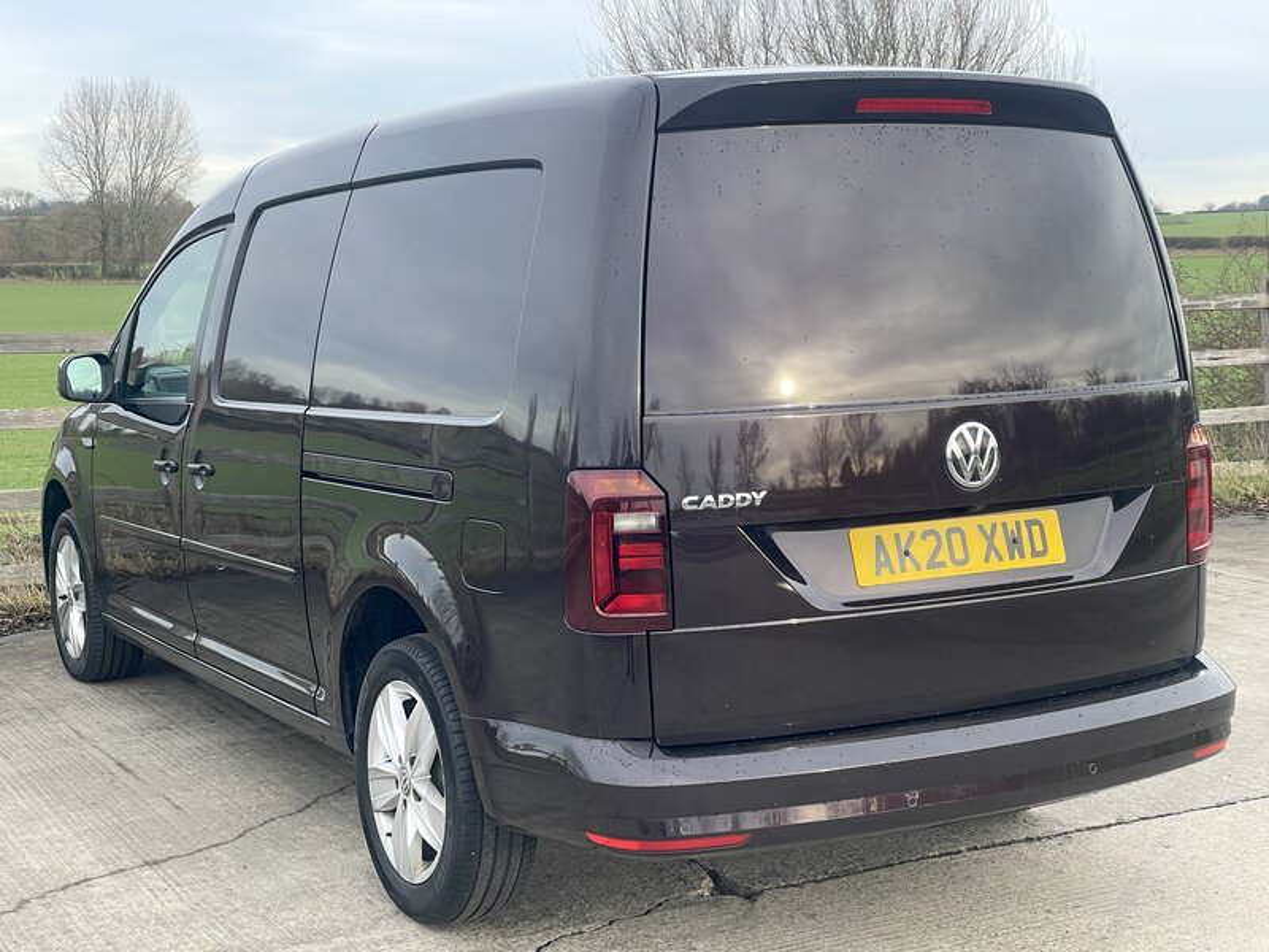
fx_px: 1906
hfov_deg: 36.8
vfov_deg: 28.0
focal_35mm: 52
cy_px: 476
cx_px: 634
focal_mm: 6
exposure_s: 1/130
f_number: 2
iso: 25
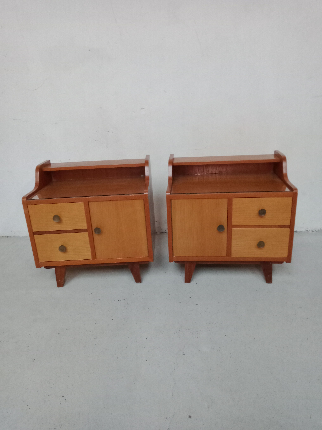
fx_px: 335
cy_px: 215
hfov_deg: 51.4
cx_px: 161
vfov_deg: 65.3
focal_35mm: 27
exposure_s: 1/25
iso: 1209
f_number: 2
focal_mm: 3.54
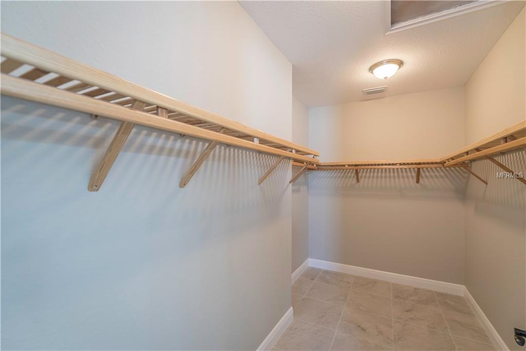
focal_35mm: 15
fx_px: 219
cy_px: 176
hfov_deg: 100.4
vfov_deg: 77.3
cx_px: 263
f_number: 3.2
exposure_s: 1/60
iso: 800
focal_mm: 15
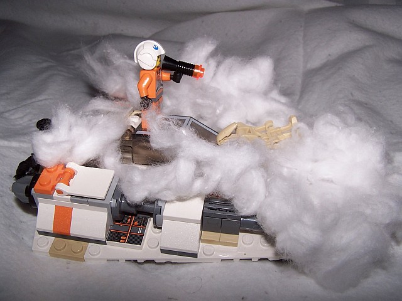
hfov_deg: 49.0
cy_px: 150
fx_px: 441
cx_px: 201
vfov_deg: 37.7
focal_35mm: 38
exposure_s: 1/60
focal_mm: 6.3
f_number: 6.3
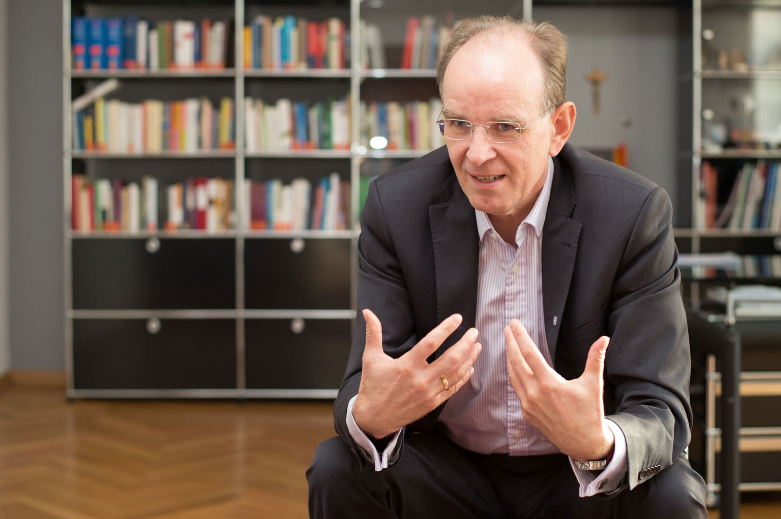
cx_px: 390
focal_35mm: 50
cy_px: 260
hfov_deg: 39.6
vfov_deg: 26.9
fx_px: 1084
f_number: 2.8
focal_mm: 50
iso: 400
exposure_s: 1/60
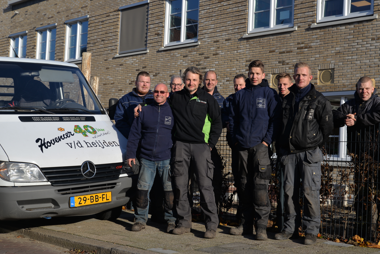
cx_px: 204
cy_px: 124
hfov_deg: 38.2
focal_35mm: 52
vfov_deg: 26.0
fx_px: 549
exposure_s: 1/250
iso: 100
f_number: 8
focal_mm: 48
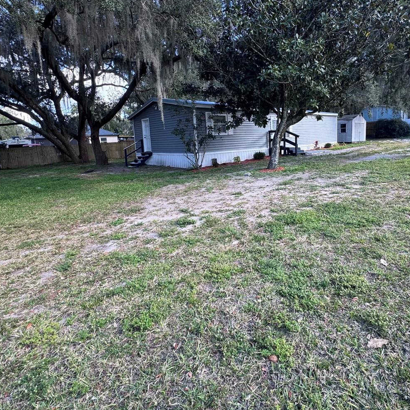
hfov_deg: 74.4
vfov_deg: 74.3
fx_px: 268
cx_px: 233
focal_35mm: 20
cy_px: 171
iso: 40
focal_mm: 2.22
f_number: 2.2
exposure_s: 1/184
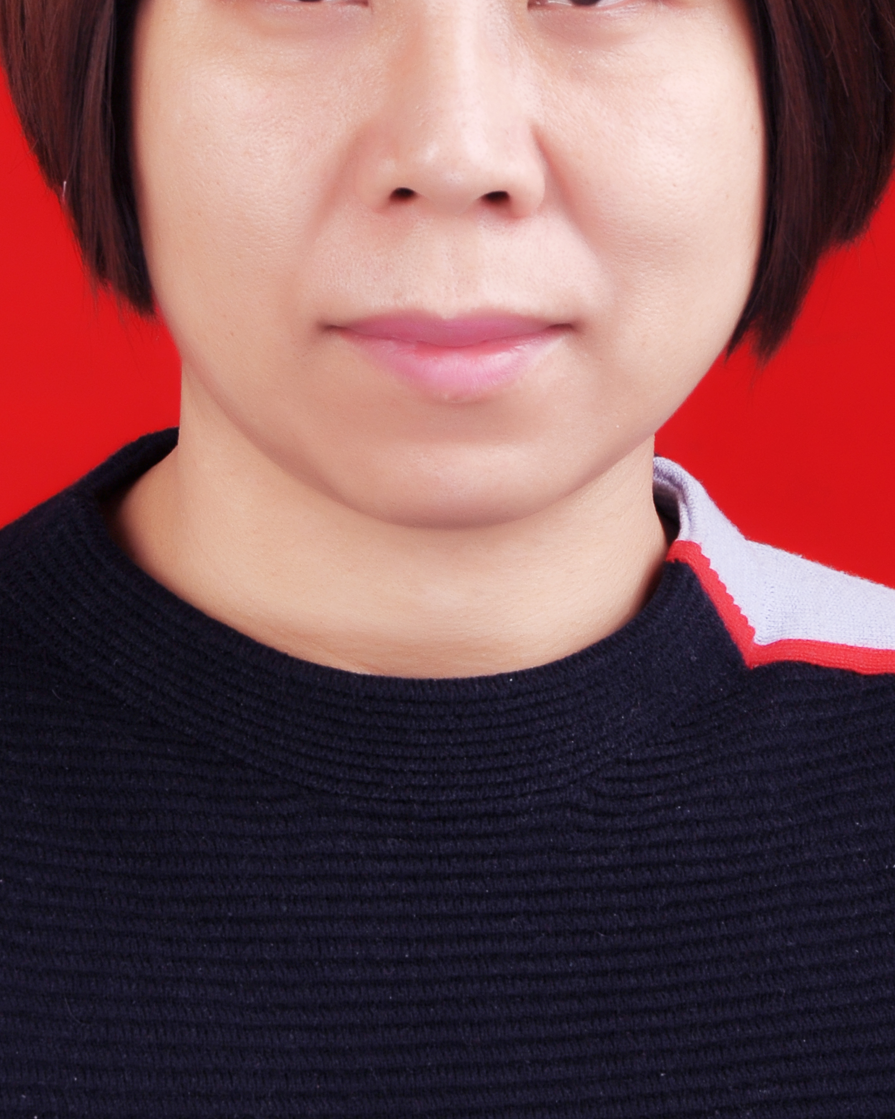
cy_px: 277
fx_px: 8379
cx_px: 454
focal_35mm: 253
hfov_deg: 6.1
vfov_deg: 7.6
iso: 200
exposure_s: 1/125
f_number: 11
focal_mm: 98
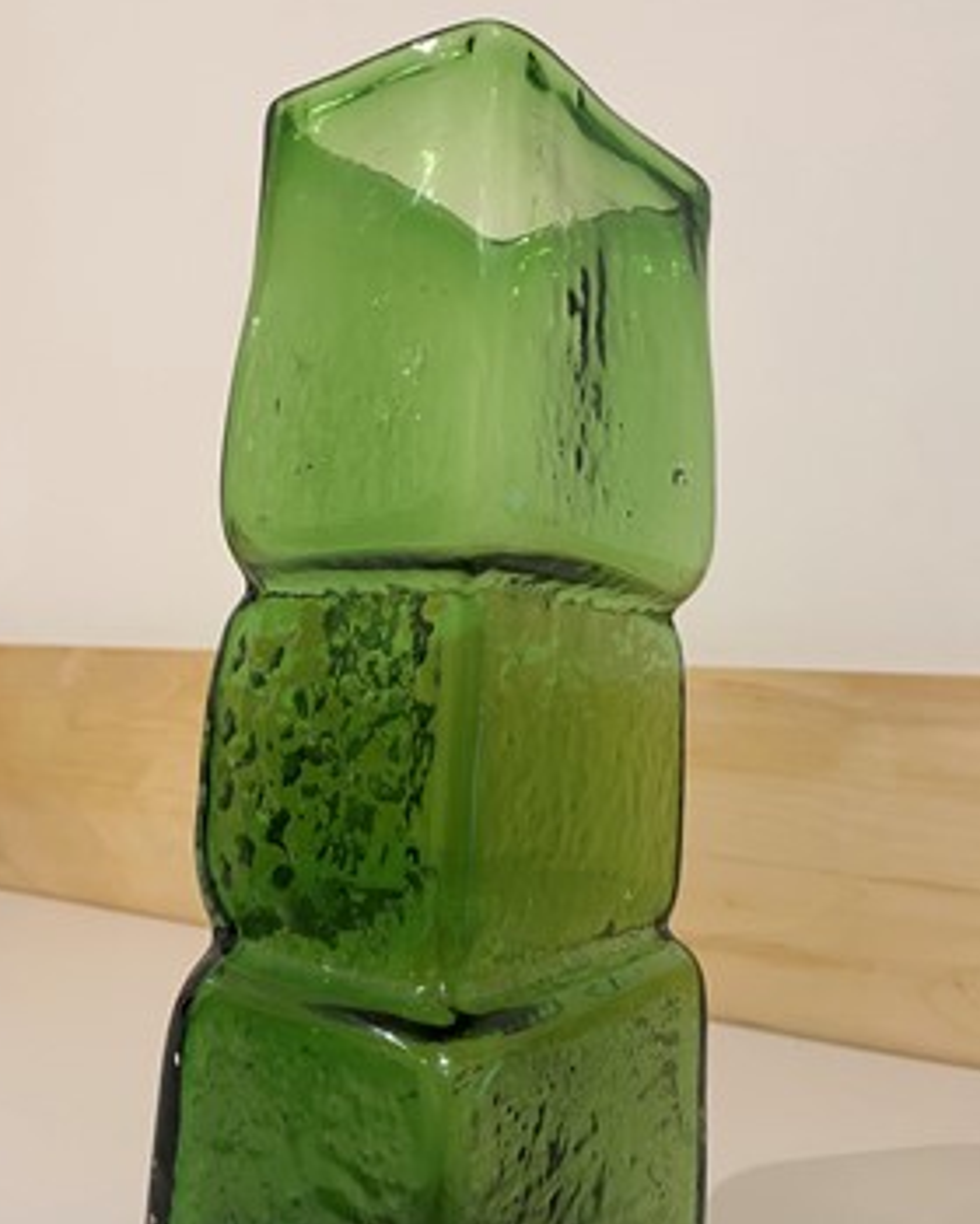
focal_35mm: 29
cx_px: 469
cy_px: 563
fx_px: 1051
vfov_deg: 60.4
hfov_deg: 50.0
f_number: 1.6
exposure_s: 1/50
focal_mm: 5.1
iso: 100
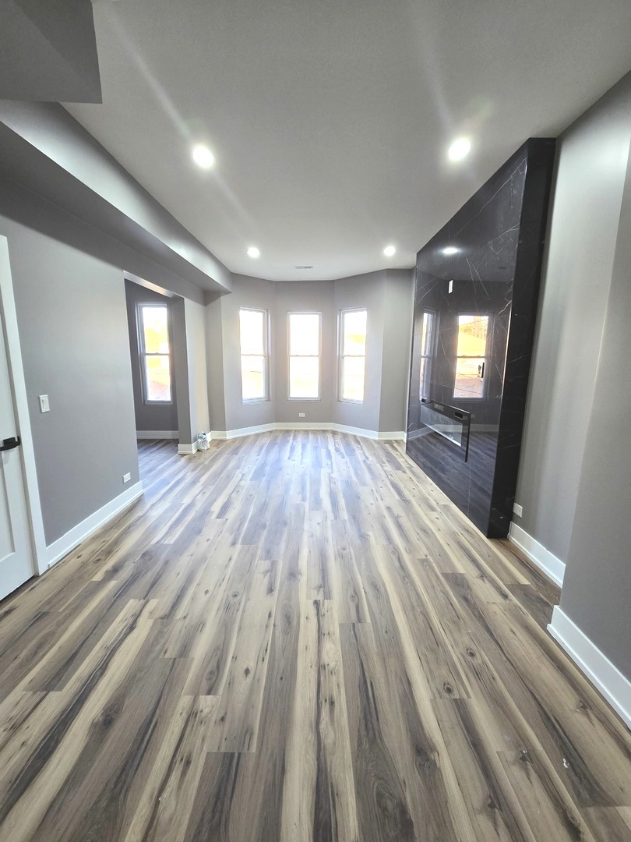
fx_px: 316
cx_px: 316
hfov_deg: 89.9
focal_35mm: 13
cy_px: 421
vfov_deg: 106.2
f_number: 2.2
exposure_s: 1/60
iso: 125
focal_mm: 2.2
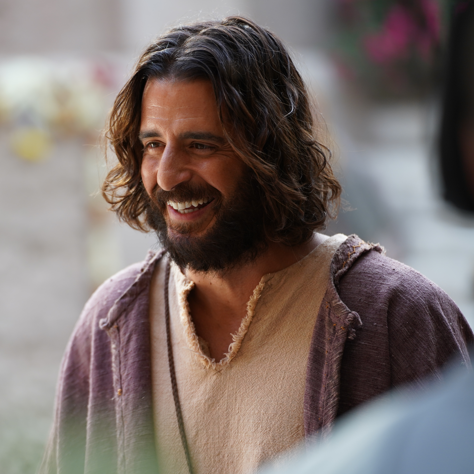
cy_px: 236
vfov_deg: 9.2
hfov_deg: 9.1
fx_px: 2959
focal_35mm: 191
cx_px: 119
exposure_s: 1/320
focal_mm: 149
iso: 500
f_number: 2.8
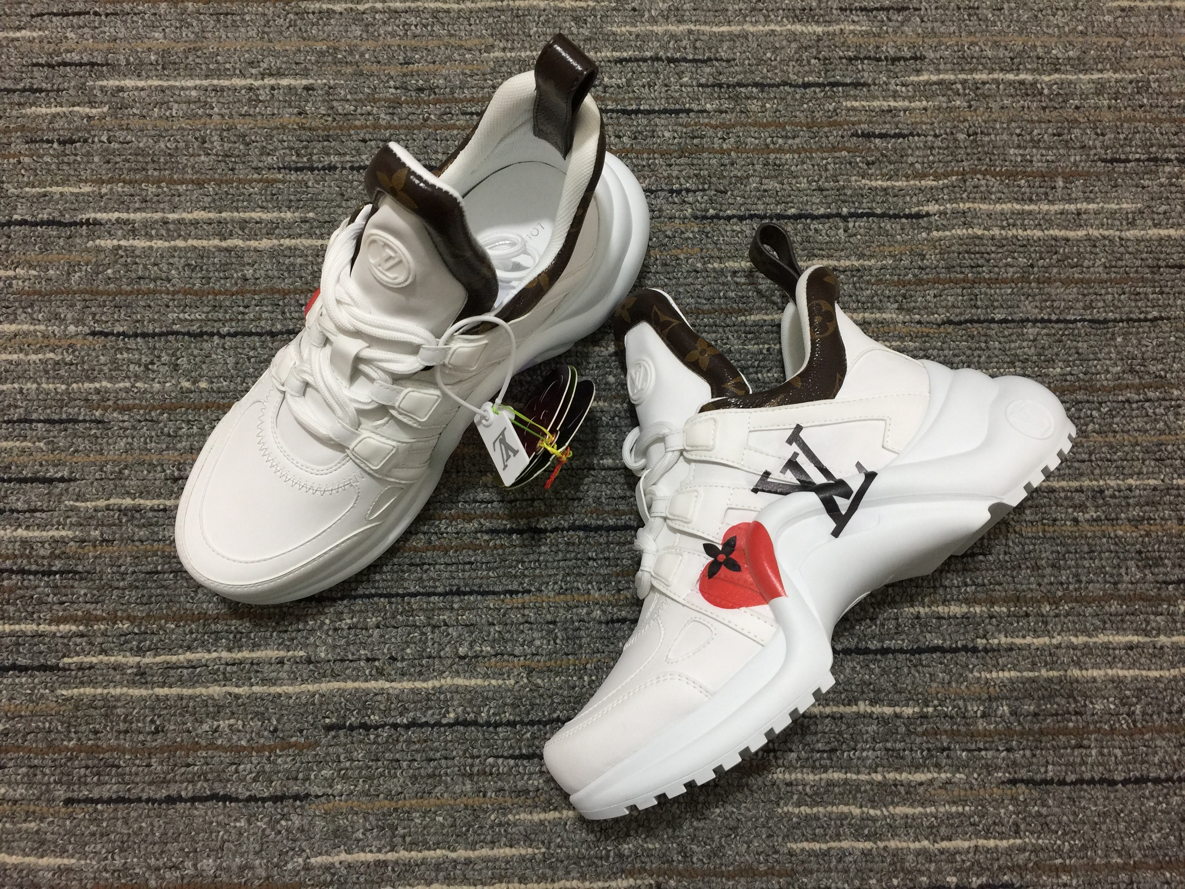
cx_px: 592
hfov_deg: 61.7
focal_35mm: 29
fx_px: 993
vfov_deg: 48.2
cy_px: 444
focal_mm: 4.15
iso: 50
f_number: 2.2
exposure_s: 1/33
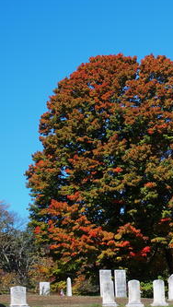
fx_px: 838
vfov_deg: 20.7
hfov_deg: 11.6
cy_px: 152
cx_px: 191
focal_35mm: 103
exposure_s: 1/800
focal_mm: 14.5
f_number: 3.5
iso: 100
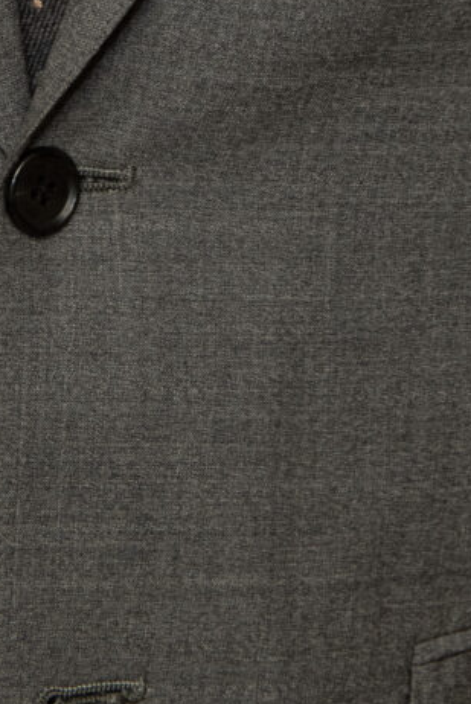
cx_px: 208
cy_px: -1167
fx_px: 6070
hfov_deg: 4.4
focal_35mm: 310
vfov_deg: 6.3
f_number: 5
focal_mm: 56
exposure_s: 1/200
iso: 320
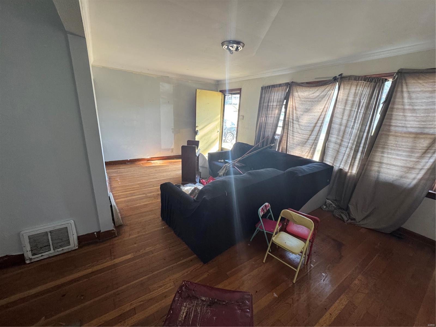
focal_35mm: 14
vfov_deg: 85.7
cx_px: 218
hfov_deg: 102.1
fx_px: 176
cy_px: 164
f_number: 2.2
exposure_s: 1/99
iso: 250
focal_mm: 2.22
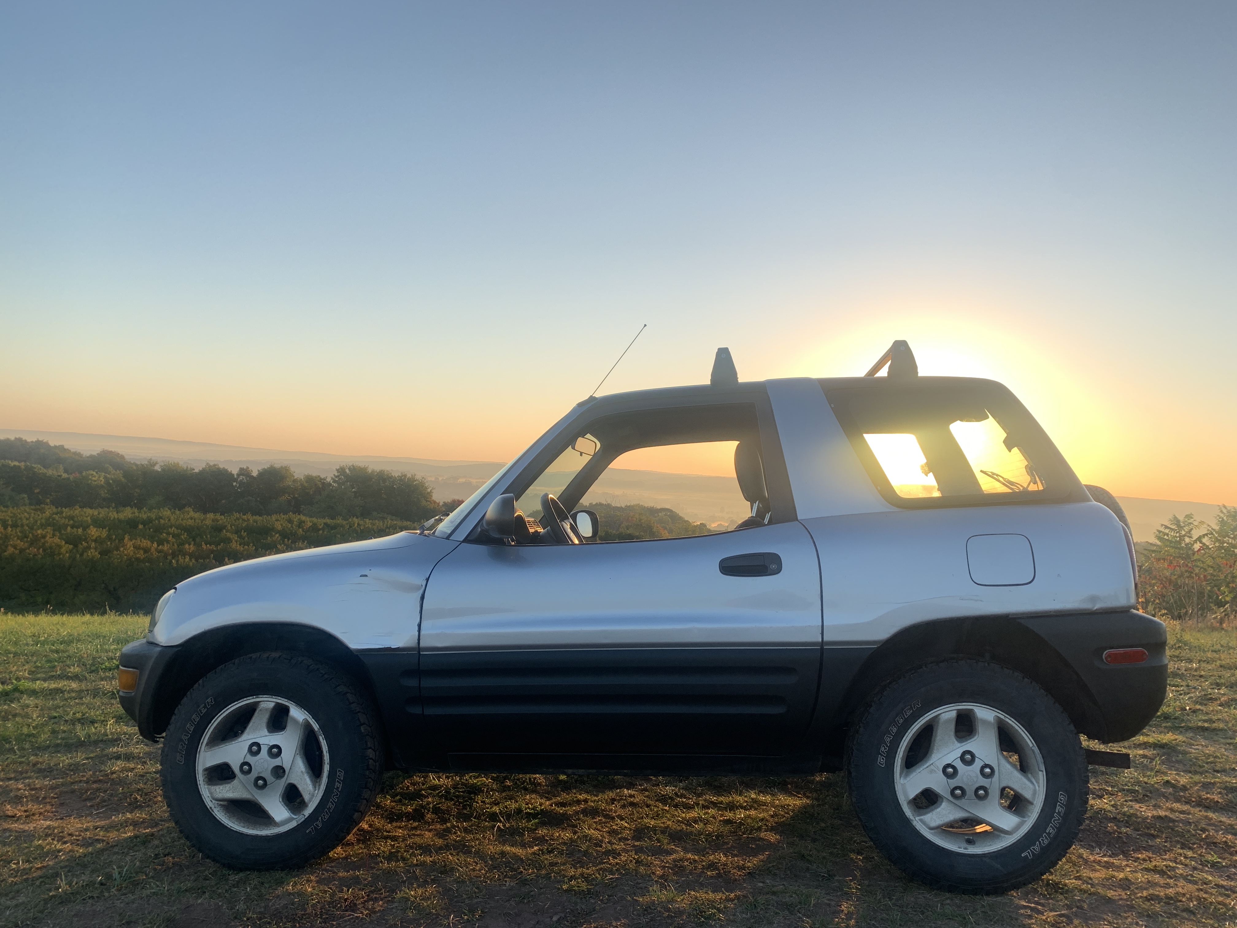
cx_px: 618
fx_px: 929
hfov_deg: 67.3
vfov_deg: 53.1
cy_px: 464
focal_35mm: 26
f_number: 1.8
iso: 25
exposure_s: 1/288
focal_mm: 4.25
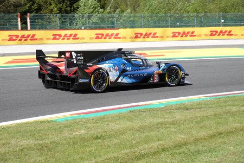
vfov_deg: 17.3
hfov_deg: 25.7
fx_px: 535
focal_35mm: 79
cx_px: 122
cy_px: 82
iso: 100
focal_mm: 28.91
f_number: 3.5
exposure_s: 1/800
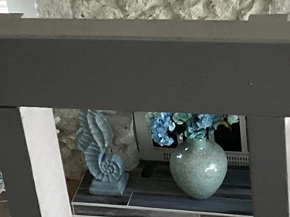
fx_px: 1106
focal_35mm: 132
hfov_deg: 14.8
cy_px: 95
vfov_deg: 11.2
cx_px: 50
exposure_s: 1/40
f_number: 2.4
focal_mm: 3.3
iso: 320
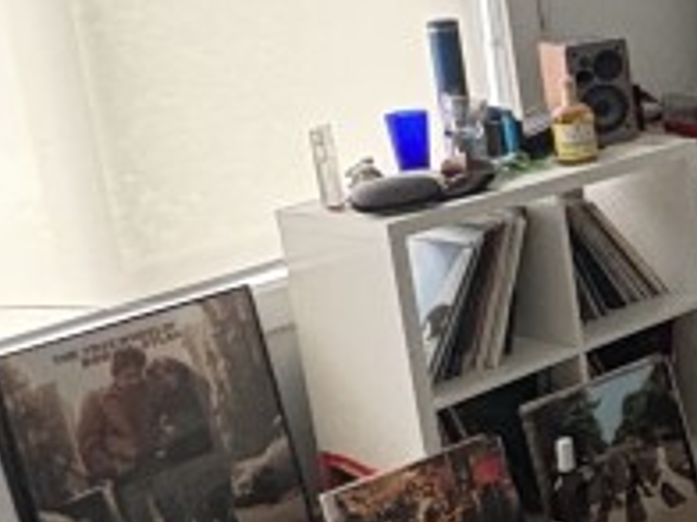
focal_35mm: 57
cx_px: 1142
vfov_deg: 25.2
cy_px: 92
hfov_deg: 23.7
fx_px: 1148
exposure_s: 1/60
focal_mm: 2.22
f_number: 2.2
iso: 800
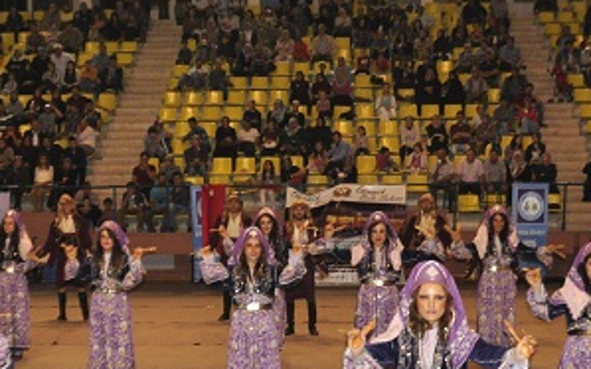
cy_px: 300
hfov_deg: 29.7
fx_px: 1113
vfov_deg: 18.7
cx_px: 235
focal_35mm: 69
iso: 800
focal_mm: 21
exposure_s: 1/60
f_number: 4.5
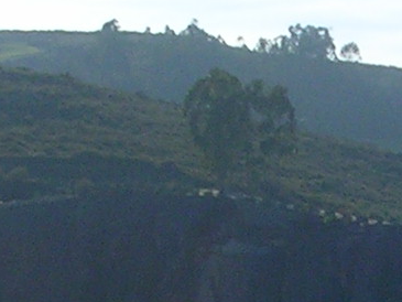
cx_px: 422
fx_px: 2474
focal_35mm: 213
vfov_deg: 6.9
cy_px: 393
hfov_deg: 9.2
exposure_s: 1/418
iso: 50
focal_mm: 5.8
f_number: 5.6
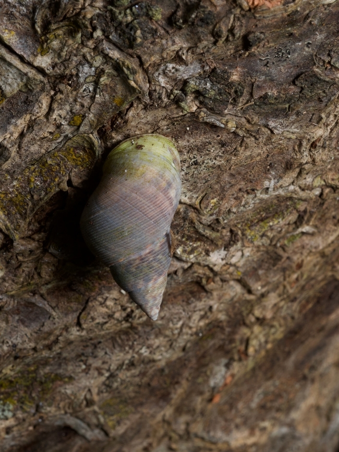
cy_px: 226
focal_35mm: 120
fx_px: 1566
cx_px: 170
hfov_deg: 12.4
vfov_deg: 16.4
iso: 400
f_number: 16
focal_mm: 60
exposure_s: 1/60
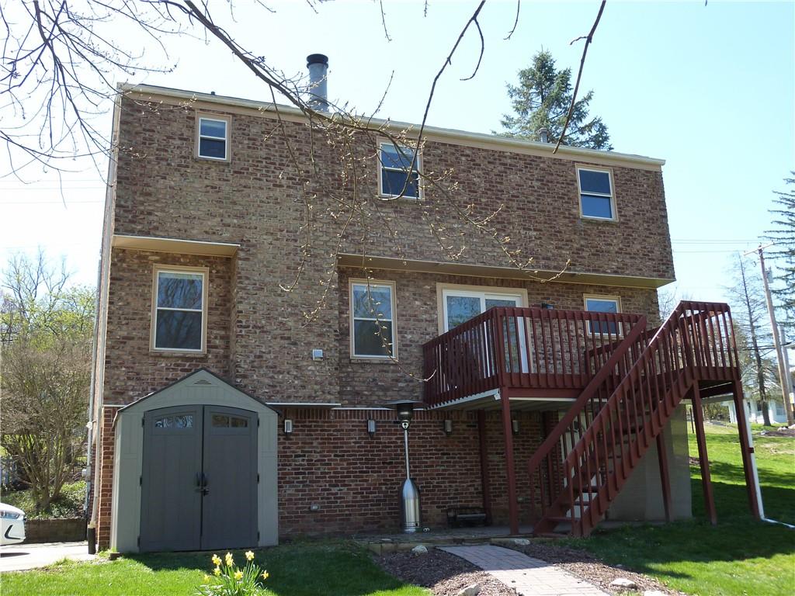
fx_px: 804
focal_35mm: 35
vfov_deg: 40.7
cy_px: 298
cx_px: 398
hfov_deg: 52.6
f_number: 4
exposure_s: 1/200
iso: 125
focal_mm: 5.7
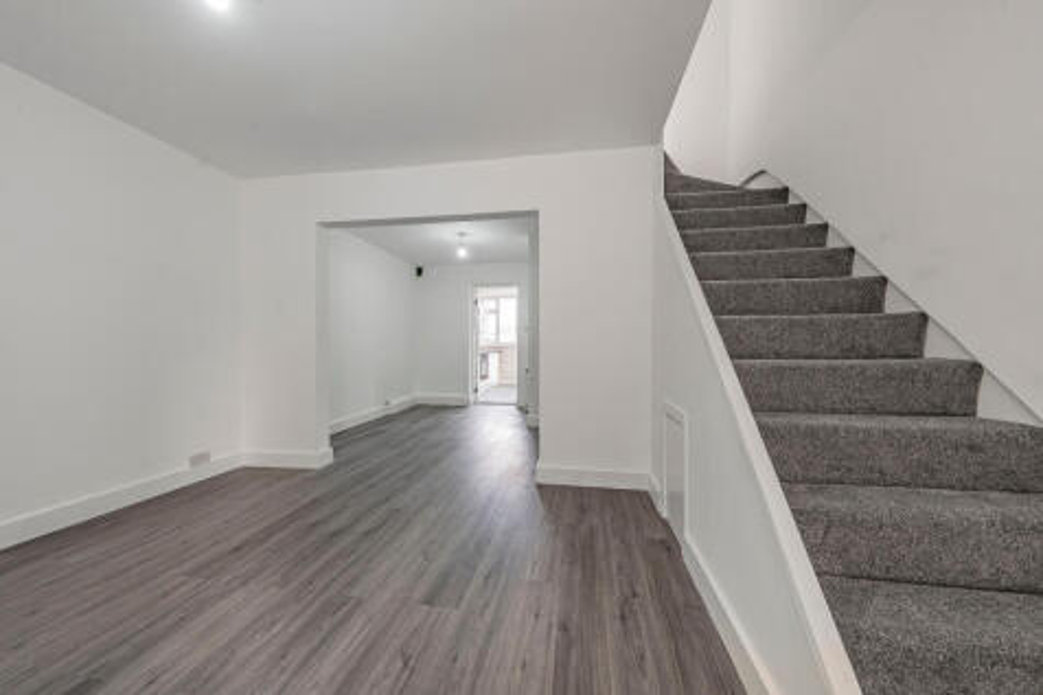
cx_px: 522
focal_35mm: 12
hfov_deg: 112.6
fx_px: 348
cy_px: 348
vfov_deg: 90.0
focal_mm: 12
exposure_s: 1/6
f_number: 9
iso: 320
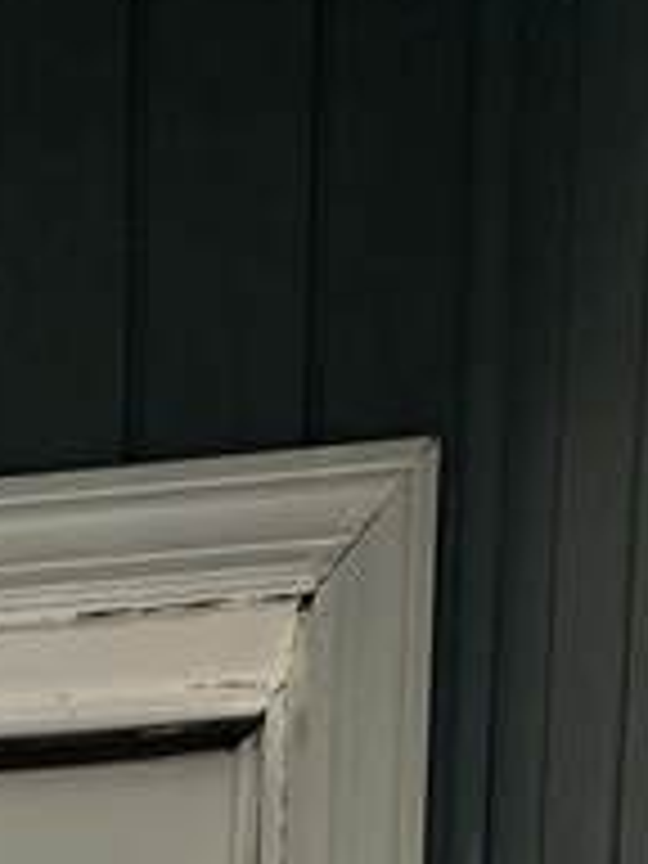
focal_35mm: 70
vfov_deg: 14.7
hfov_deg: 18.4
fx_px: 1747
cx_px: -356
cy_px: 2128
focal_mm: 2.22
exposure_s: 1/842
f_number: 2.2
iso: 50
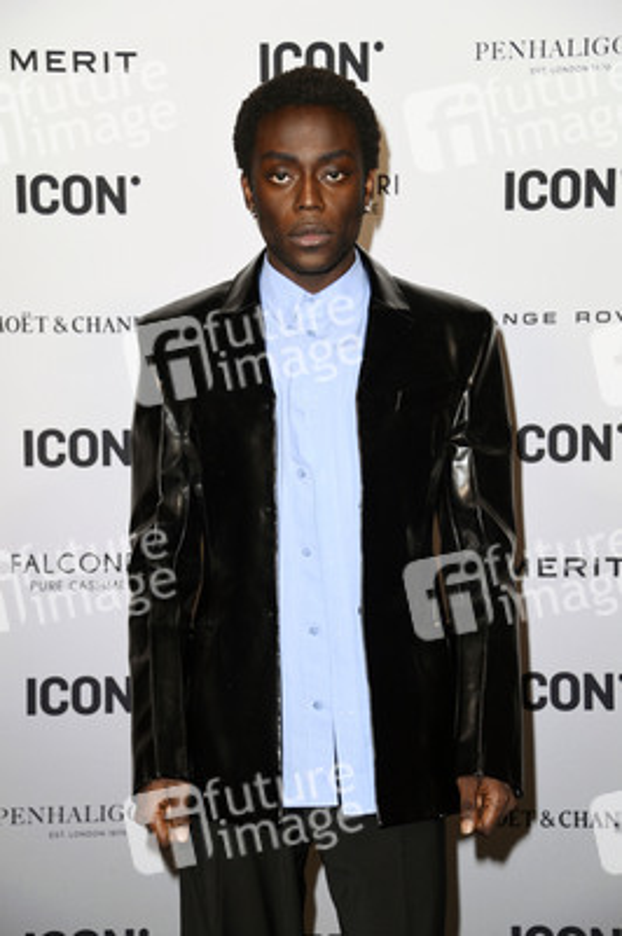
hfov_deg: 15.2
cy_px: 468
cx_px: 311
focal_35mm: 90
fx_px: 2336
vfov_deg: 22.6
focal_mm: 90
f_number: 5.6
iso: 1000
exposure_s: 1/200
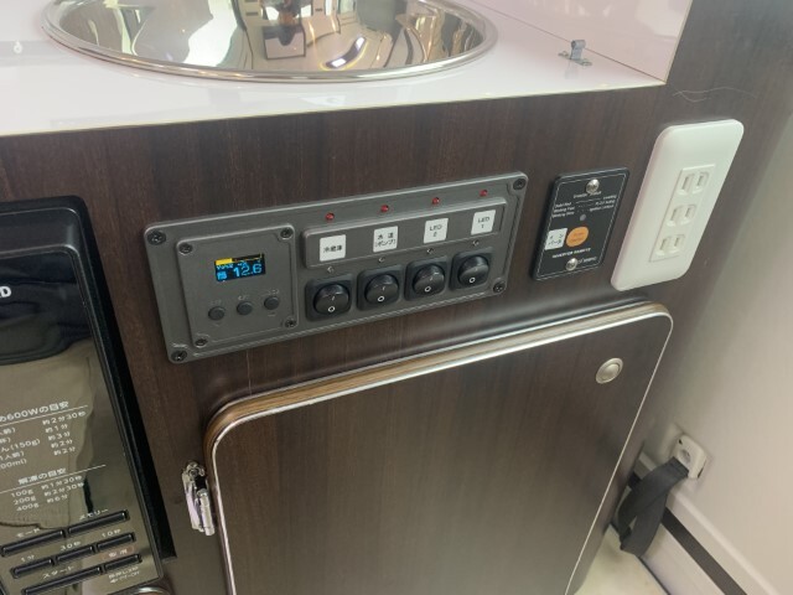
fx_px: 596
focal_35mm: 26
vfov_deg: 53.1
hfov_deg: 67.3
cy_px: 298
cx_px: 396
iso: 400
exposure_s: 1/40
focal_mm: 4.25
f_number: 1.8
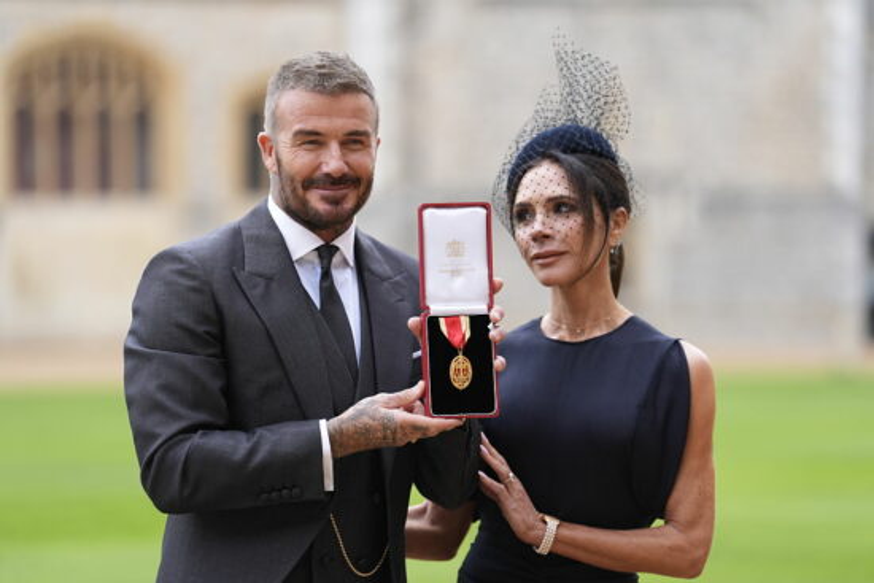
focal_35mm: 188
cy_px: 292
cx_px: 437
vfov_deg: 7.3
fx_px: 4565
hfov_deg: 10.9
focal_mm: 188
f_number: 3.2
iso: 640
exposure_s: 1/800
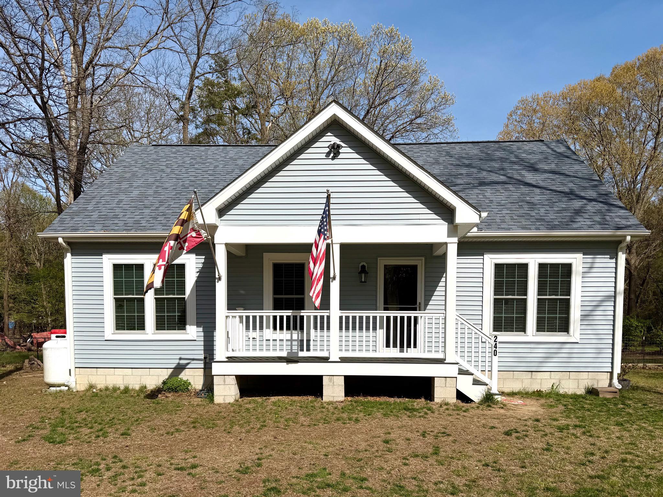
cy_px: 248
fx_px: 460
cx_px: 332
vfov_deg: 56.8
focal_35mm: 24
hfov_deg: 71.6
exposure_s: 1/10309
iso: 80
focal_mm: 6.76
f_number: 1.78
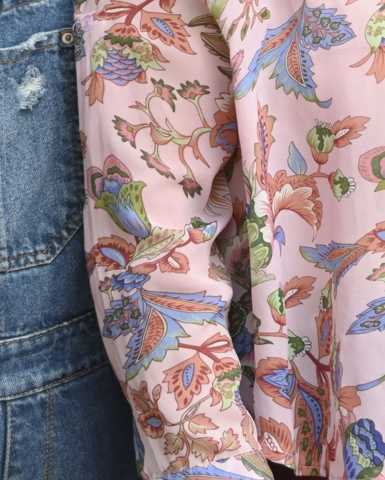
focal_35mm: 231
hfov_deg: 6.7
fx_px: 3289
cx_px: 380
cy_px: -167
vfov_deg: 8.2
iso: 640
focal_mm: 40
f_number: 2.8
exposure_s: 1/160
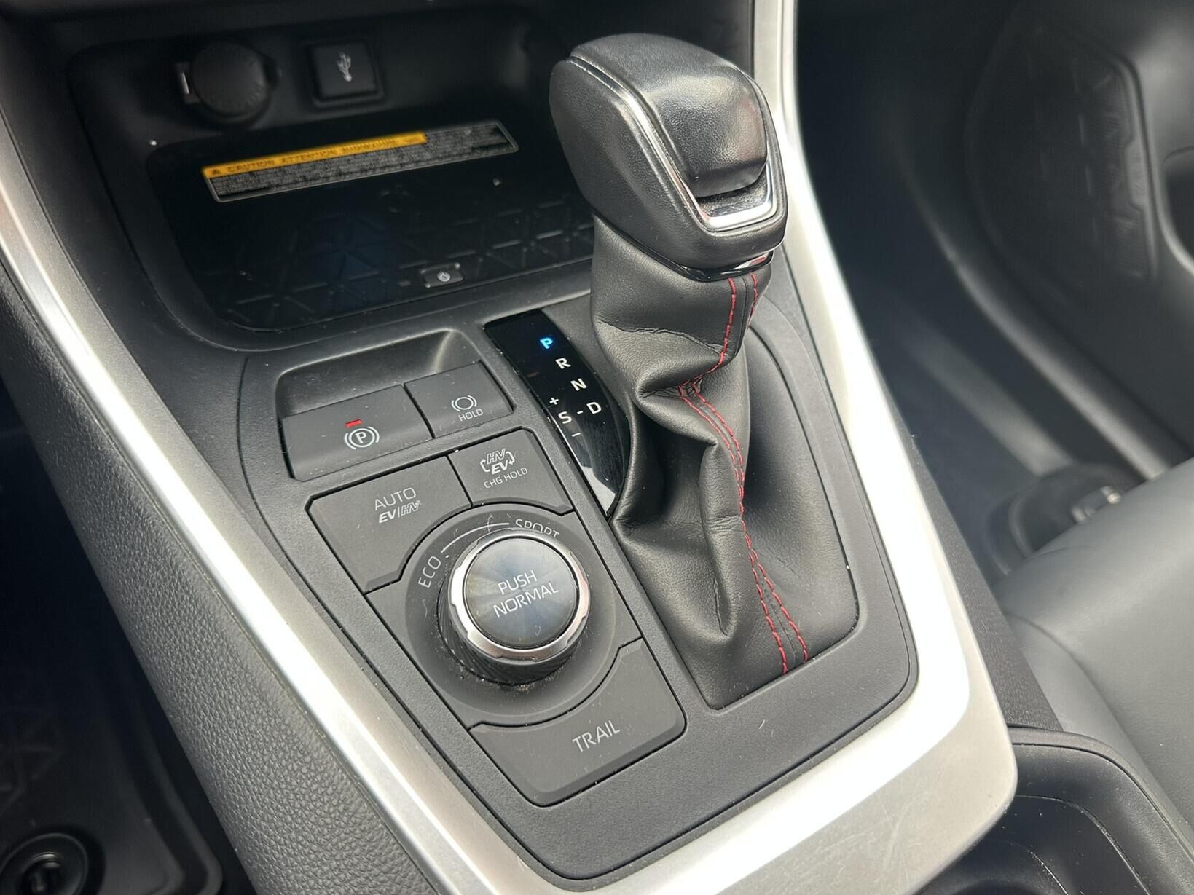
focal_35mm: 25
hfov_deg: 69.4
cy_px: 438
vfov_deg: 54.9
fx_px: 862
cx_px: 604
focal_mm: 6.86
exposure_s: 1/100
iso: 160
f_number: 1.78
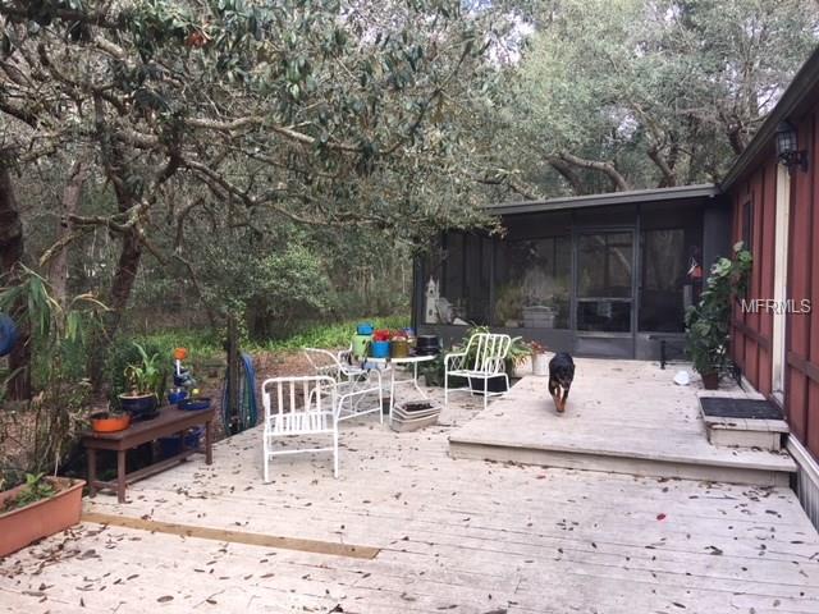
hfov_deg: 61.7
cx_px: 410
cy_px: 307
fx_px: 686
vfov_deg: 48.2
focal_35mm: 29
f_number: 2.2
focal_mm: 4.15
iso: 25
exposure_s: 1/150
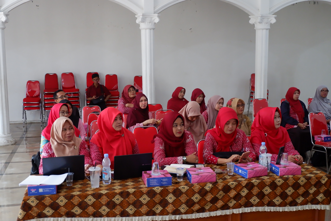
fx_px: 405
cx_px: 166
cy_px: 110
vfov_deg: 30.5
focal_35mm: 44
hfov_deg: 44.5
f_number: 4.7
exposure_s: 1/60
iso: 2000
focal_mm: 29.5
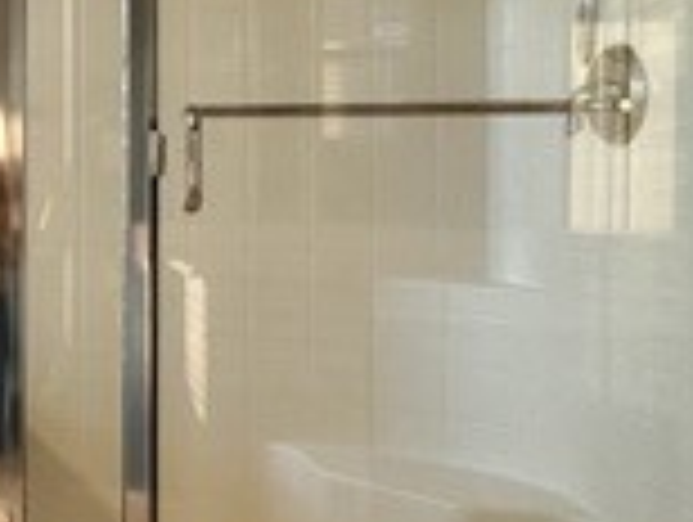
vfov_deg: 25.1
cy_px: 158
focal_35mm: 58
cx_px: -572
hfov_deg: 21.2
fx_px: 1163
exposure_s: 1/120
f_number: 2.2
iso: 50
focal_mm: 2.22
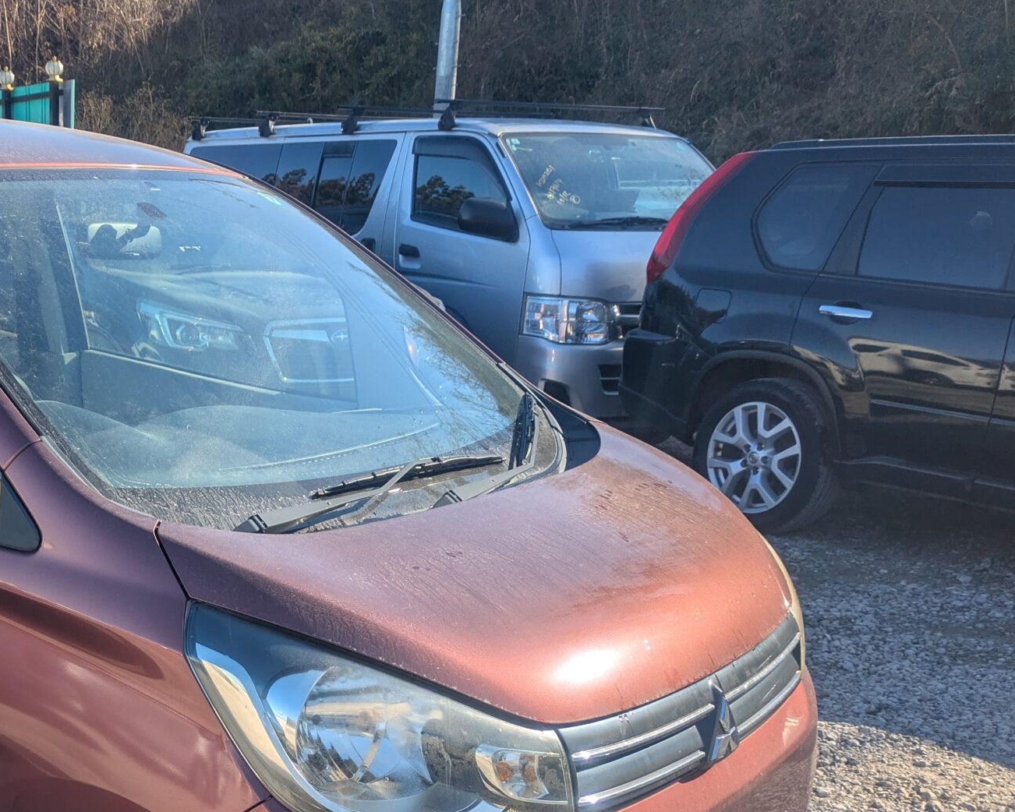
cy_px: 690
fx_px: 1442
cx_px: 101
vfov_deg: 30.4
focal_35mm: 48
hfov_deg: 36.4
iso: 44
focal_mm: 5.43
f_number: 1.89
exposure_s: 1/1015
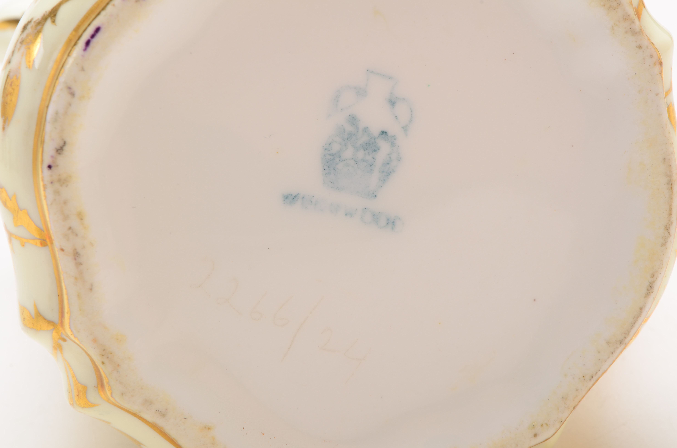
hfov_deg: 24.7
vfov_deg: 16.5
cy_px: 224
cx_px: 338
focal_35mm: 82
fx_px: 1548
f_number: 20
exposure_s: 1/160
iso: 100
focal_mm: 55
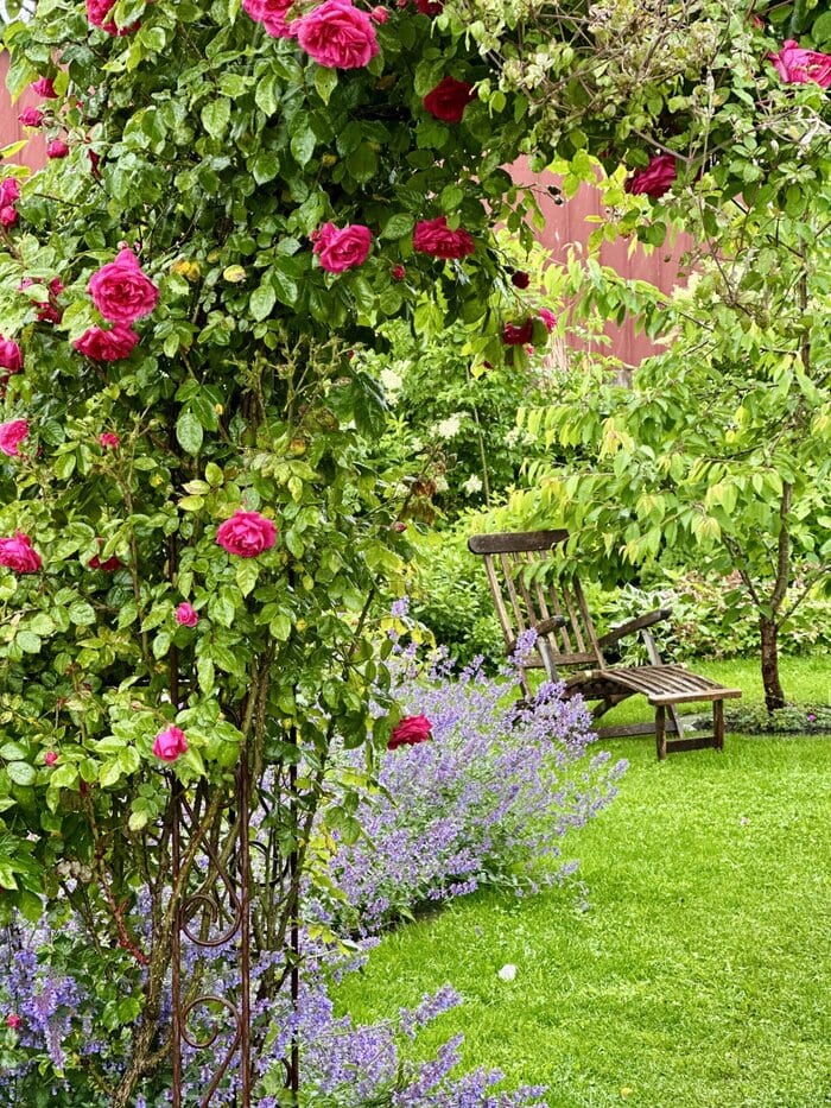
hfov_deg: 19.1
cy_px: 554
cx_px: 416
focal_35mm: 77
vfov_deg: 25.3
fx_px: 2464
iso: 160
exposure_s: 1/121
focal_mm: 9
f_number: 2.8
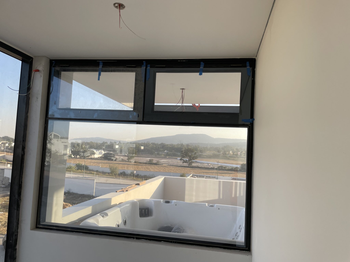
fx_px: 263
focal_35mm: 26
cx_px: 175
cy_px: 131
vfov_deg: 53.1
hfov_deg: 67.3
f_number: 1.6
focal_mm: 4.2
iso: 32
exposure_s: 1/543
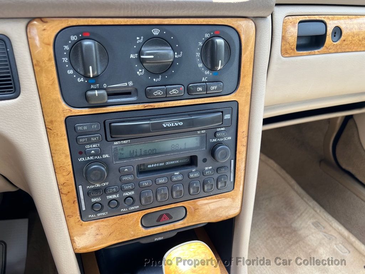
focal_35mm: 26
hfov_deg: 67.3
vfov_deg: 53.1
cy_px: 137
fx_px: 274
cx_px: 182
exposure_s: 1/254
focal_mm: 5.7
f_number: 1.5
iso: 40
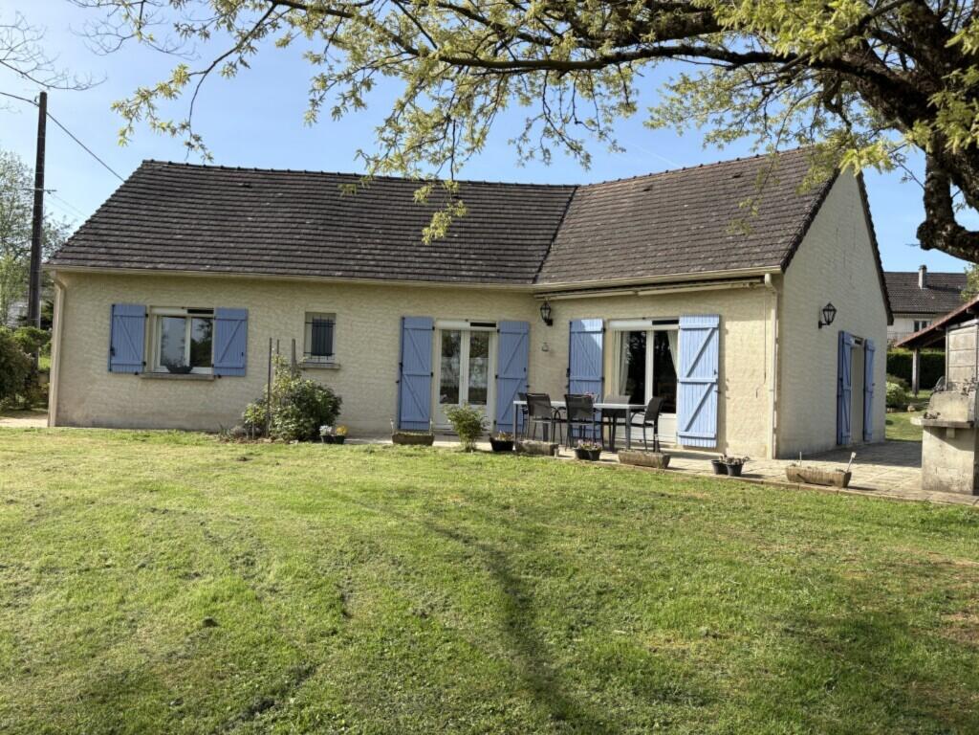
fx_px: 735
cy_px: 368
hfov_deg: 67.3
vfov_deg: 53.1
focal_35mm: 26
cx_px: 490
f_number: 1.6
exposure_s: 1/1848
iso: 50
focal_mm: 5.96
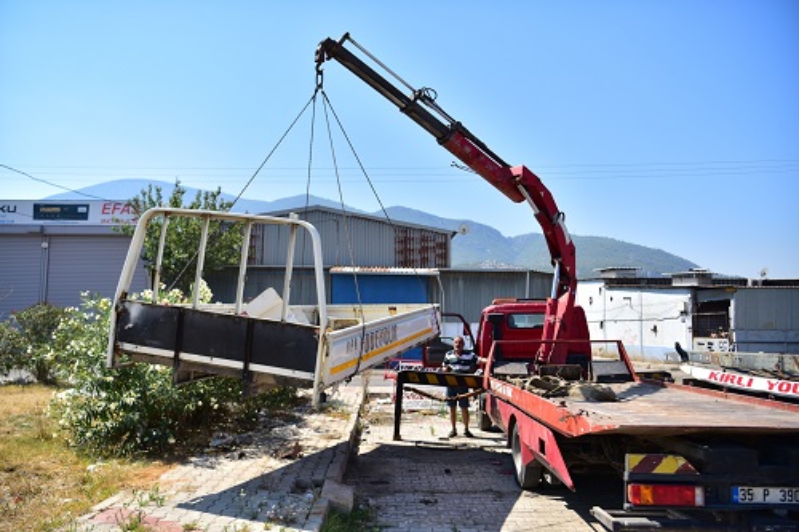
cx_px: 400
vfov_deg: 44.9
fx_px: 643
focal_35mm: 29
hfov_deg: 63.7
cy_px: 266
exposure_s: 1/2000
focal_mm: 29
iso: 100
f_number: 2.8
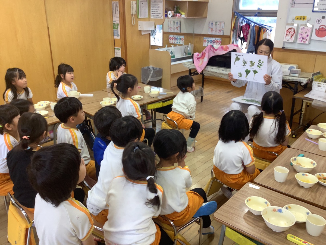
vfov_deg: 45.5
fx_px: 292
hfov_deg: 58.3
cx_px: 163
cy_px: 122
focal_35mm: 31
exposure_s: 1/33
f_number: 2.4
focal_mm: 3.3
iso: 64
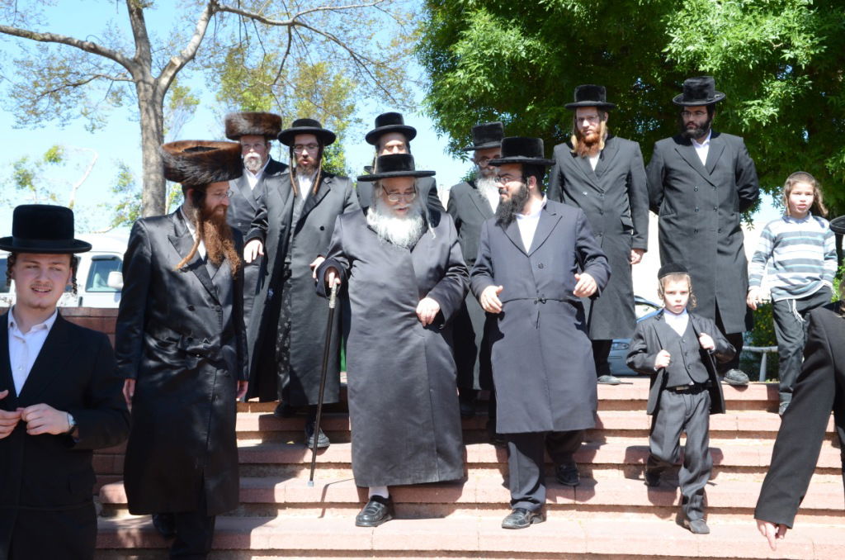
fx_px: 913
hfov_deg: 49.6
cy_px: 280
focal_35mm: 39
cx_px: 422
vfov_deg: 34.1
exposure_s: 1/250
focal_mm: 26
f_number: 7.1
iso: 320
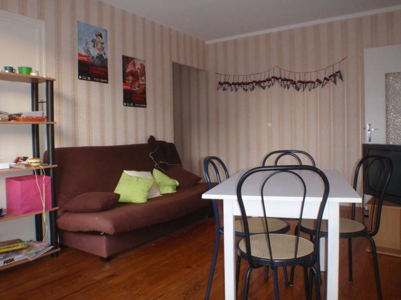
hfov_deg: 63.5
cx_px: 200
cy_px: 150
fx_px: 324
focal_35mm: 28
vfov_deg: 49.7
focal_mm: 5
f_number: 3.5
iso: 160
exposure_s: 1/30
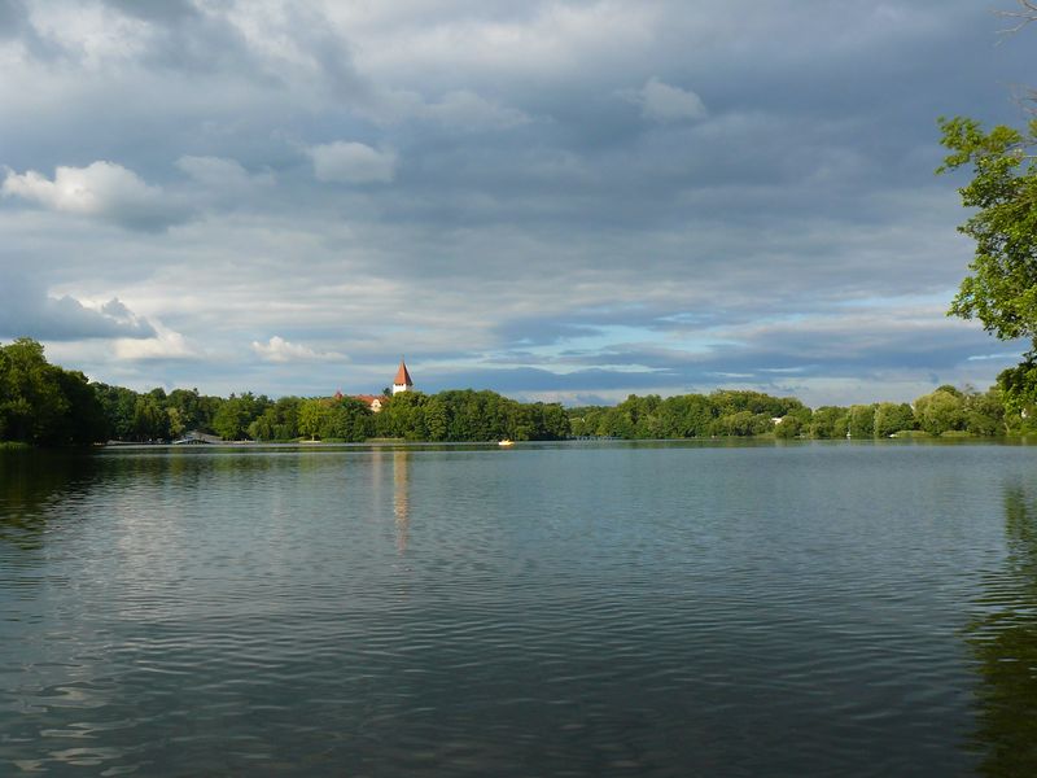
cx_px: 518
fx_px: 1078
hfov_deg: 51.4
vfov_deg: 39.7
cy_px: 389
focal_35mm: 36
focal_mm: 6
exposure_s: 1/250
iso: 100
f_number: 5.6
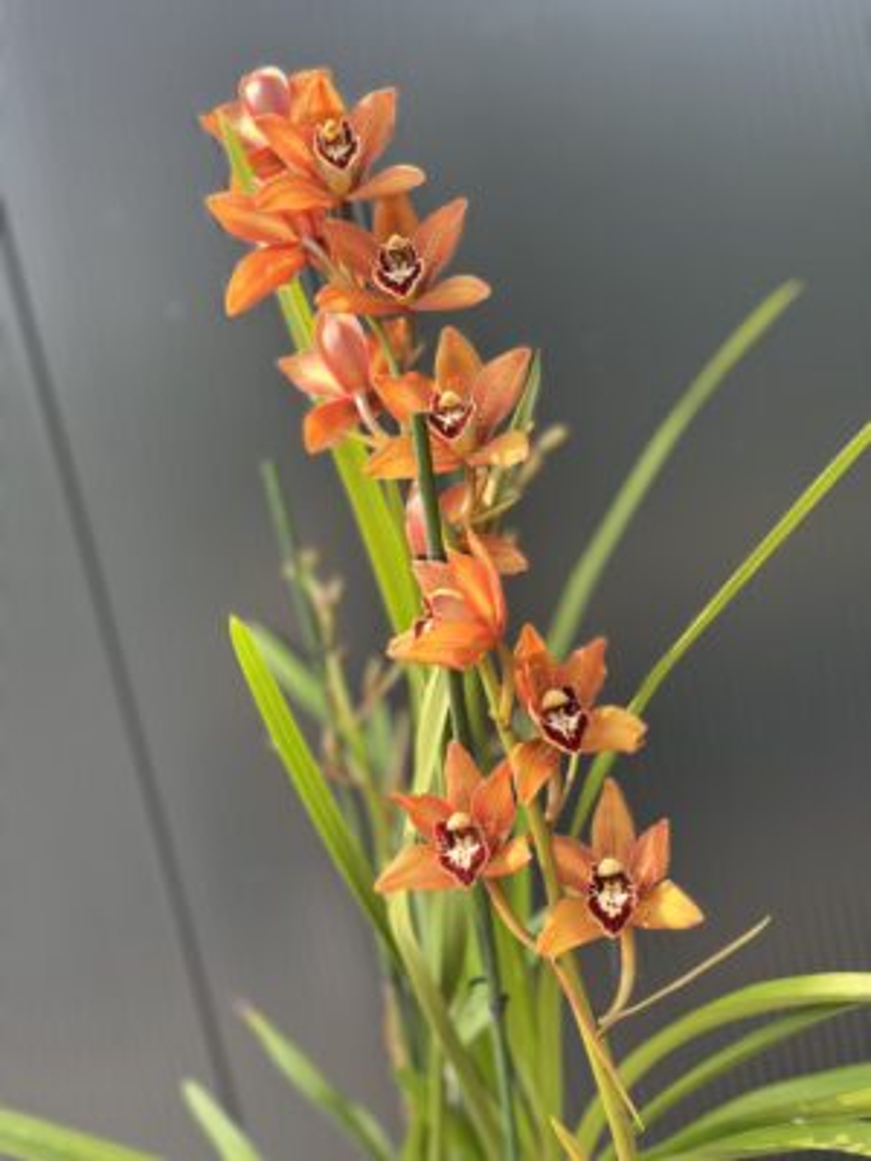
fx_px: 872
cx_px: 436
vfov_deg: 67.3
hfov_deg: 53.1
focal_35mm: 26
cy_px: 580
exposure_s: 1/367
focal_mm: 5.1
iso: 50
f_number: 1.6
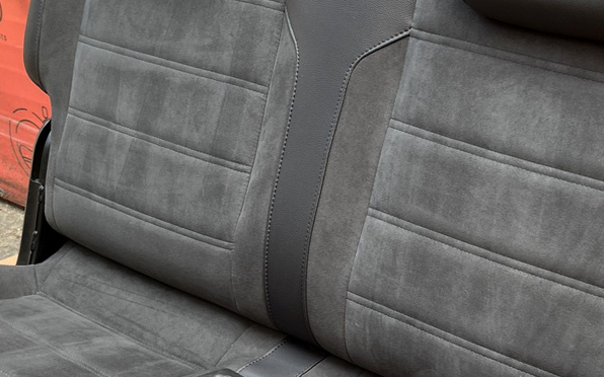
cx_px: 403
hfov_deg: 27.7
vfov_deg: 17.2
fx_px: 1218
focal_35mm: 74
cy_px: 382
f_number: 1.6
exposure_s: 1/154
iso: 40
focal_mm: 5.1
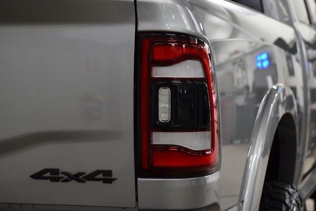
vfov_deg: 13.0
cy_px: 106
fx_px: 922
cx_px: 158
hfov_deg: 19.5
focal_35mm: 105
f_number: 4.5
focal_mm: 70
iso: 1600
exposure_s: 1/125
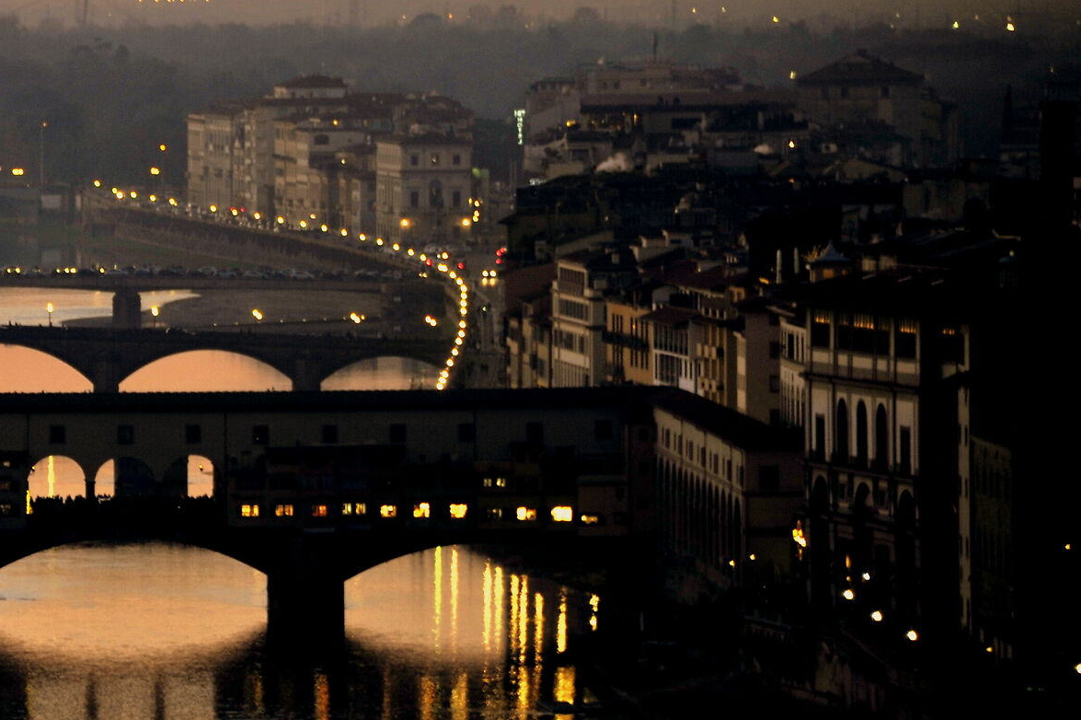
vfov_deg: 3.5
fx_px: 11644
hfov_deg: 5.3
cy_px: 425
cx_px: 9
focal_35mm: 388
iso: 400
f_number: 5.6
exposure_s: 1/30
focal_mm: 190
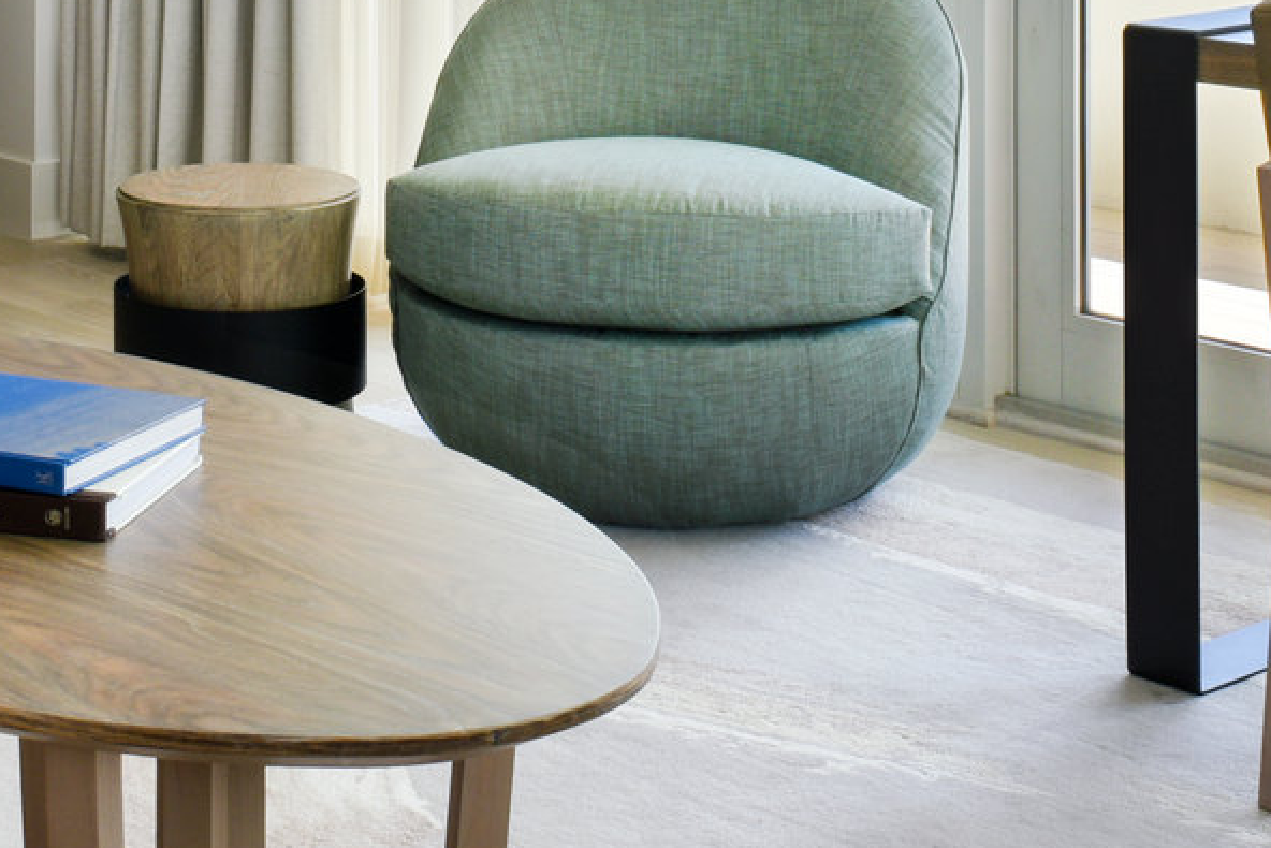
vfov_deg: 15.7
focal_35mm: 83
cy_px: -229
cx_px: 318
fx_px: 2931
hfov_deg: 24.2
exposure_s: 1/30
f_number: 16
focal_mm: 24
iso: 64
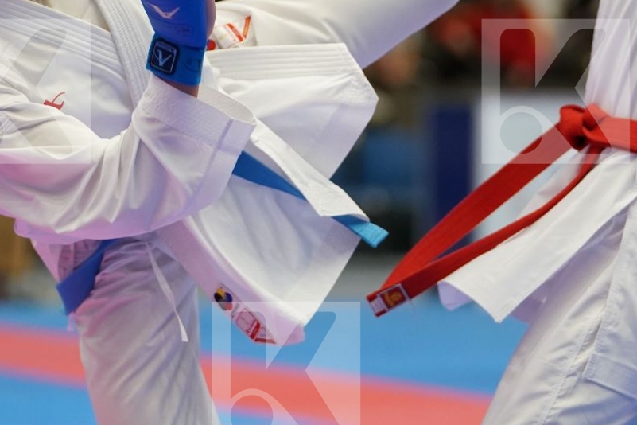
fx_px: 5326
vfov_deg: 4.6
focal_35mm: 301
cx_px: 286
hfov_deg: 6.8
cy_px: 92
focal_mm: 134
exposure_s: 1/1000
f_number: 2.8
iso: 2500
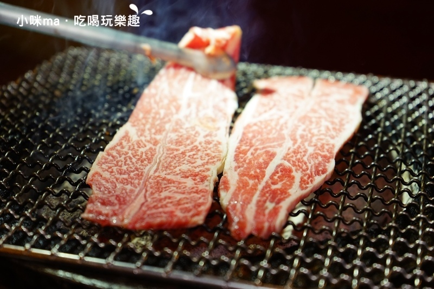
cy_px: 144
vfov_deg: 20.6
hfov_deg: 30.5
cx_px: 217
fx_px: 795
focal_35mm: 66
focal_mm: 66
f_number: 5.6
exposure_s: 1/80
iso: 1000
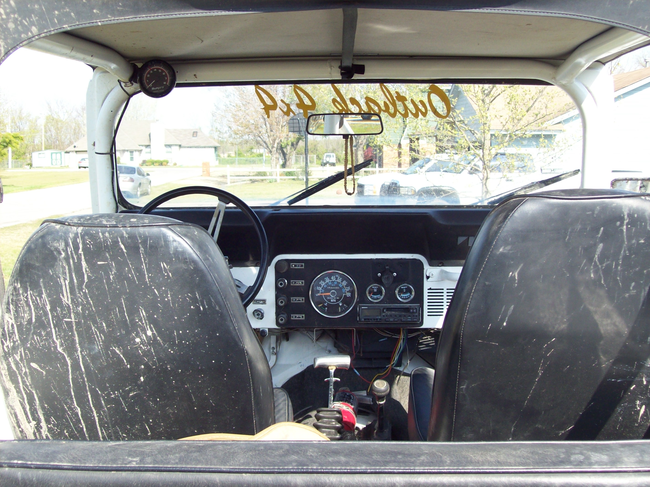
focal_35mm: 45
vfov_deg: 32.2
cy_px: 244
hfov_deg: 42.1
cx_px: 325
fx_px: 845
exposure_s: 1/335
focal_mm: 7.6
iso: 80
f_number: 3
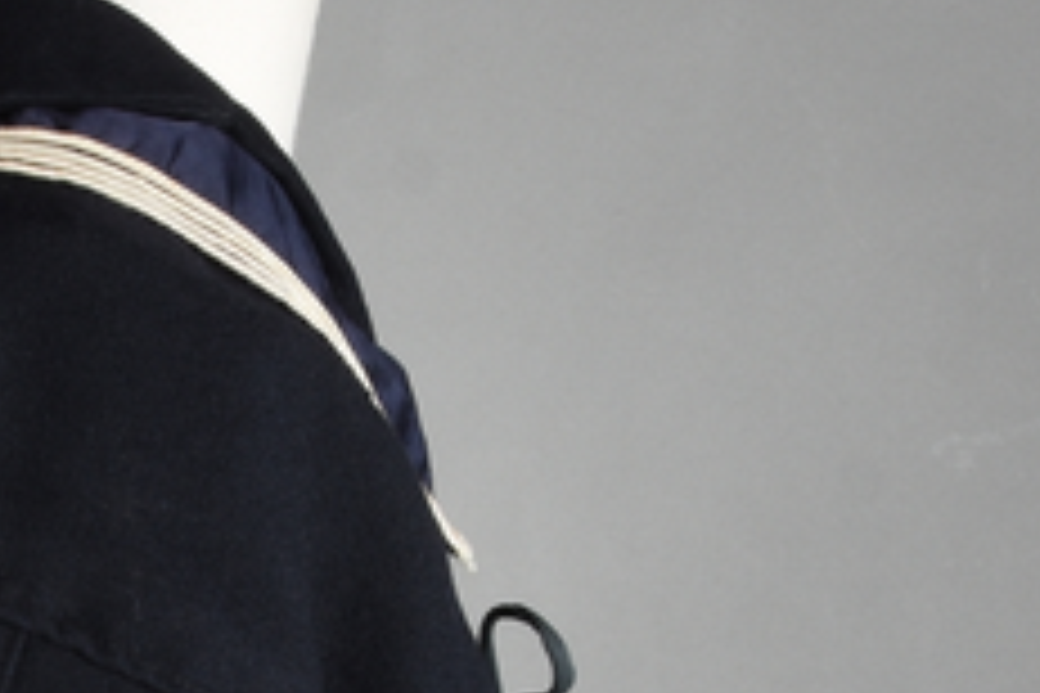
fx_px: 5621
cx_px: 23
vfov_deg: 6.9
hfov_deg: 10.5
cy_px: 1066
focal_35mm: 195
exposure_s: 1/100
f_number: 11
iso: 100
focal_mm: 25
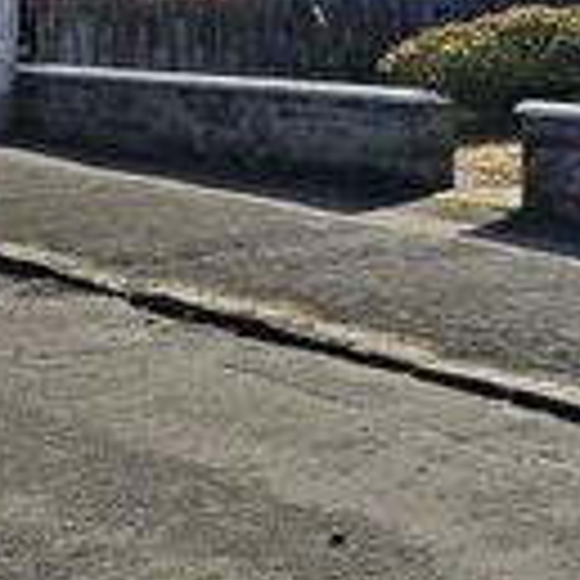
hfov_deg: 12.2
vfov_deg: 15.3
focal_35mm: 110
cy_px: -124
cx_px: 1439
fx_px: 2085
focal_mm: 5.4
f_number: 1.8
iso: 25
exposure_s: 1/4364
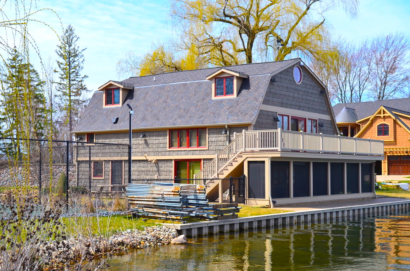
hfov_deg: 35.1
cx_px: 205
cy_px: 136
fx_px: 648
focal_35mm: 57
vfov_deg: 23.7
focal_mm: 38
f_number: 11
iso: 200
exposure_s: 1/400
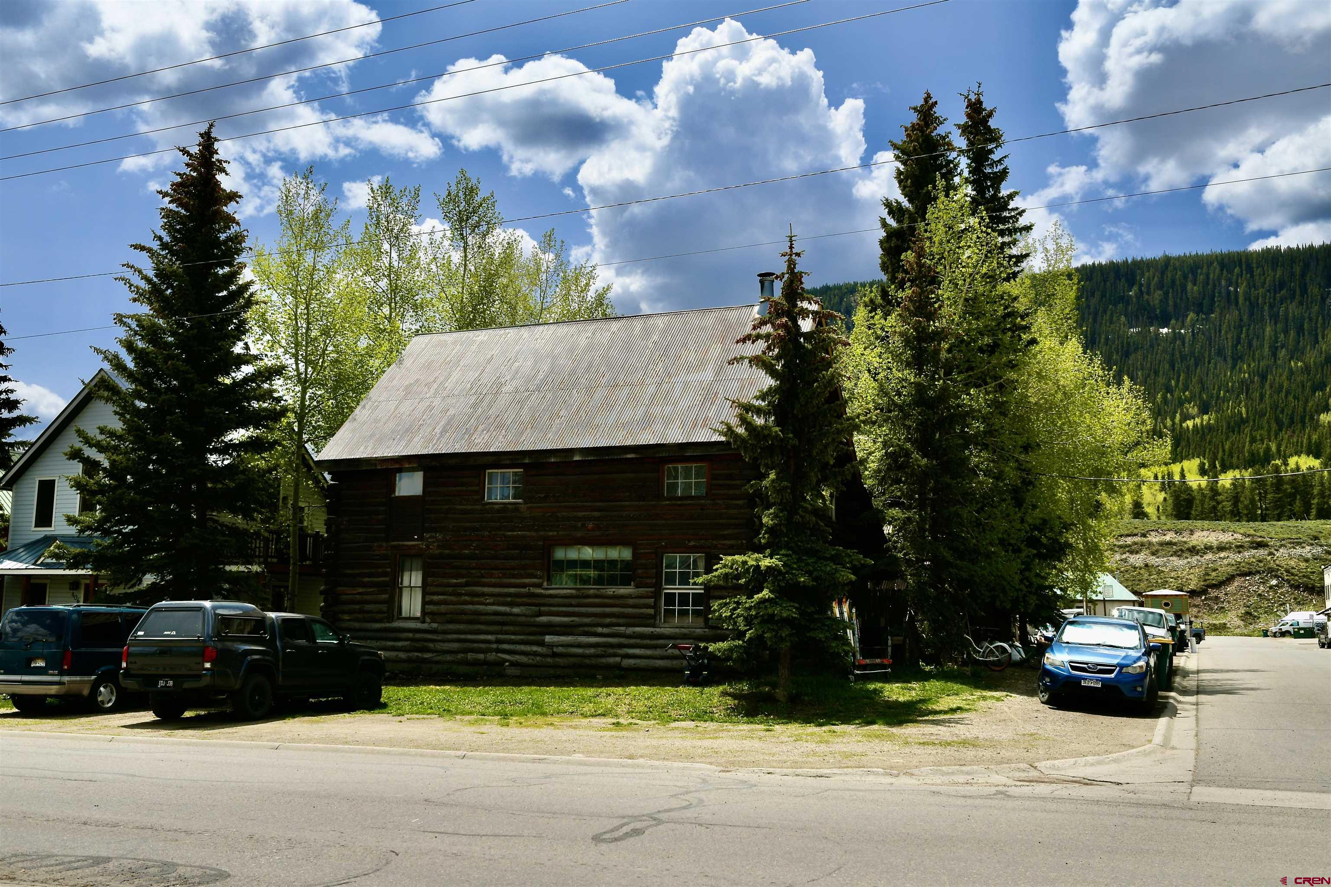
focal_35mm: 33
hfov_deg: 57.2
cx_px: 666
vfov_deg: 40.0
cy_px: 444
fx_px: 1220
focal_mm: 22
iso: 100
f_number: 7.1
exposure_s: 1/500
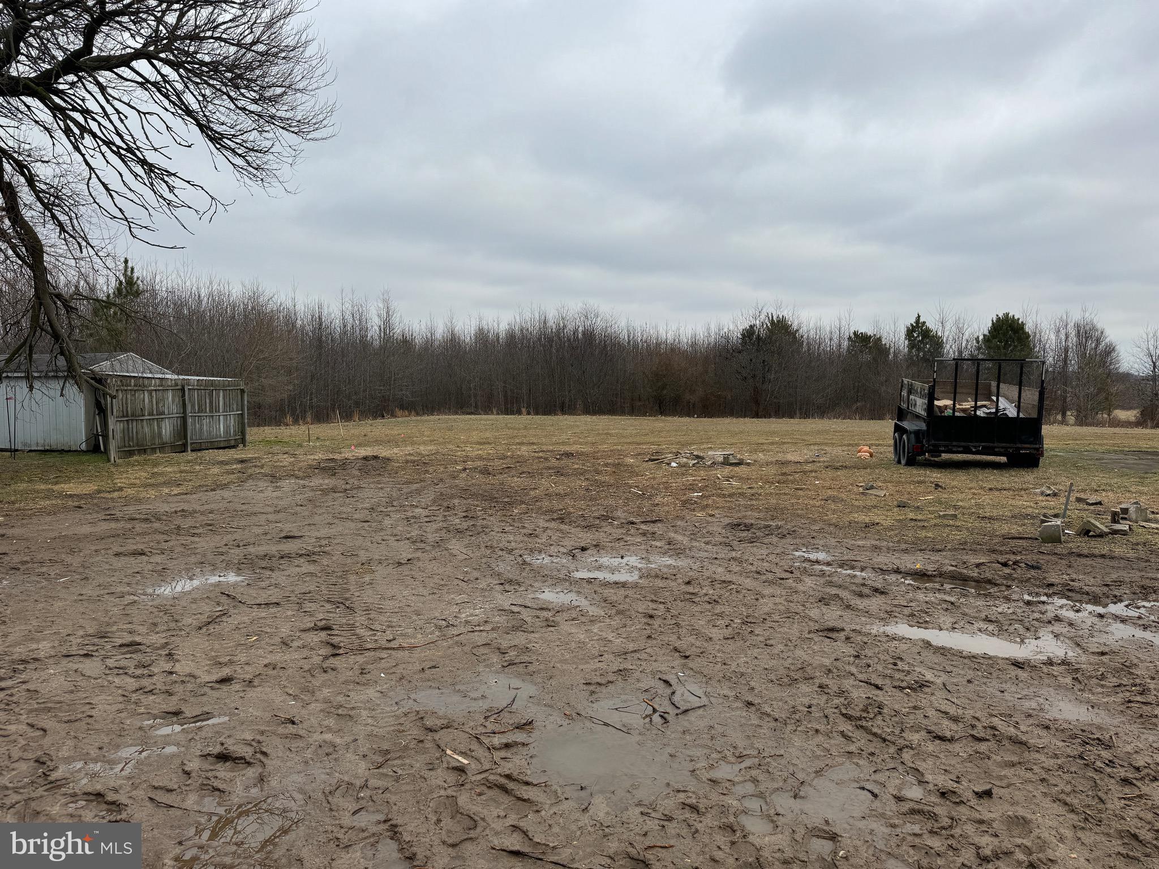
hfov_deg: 71.6
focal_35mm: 24
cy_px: 434
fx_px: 804
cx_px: 580
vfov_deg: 56.8
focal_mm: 6.76
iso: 80
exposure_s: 1/2174
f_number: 1.78
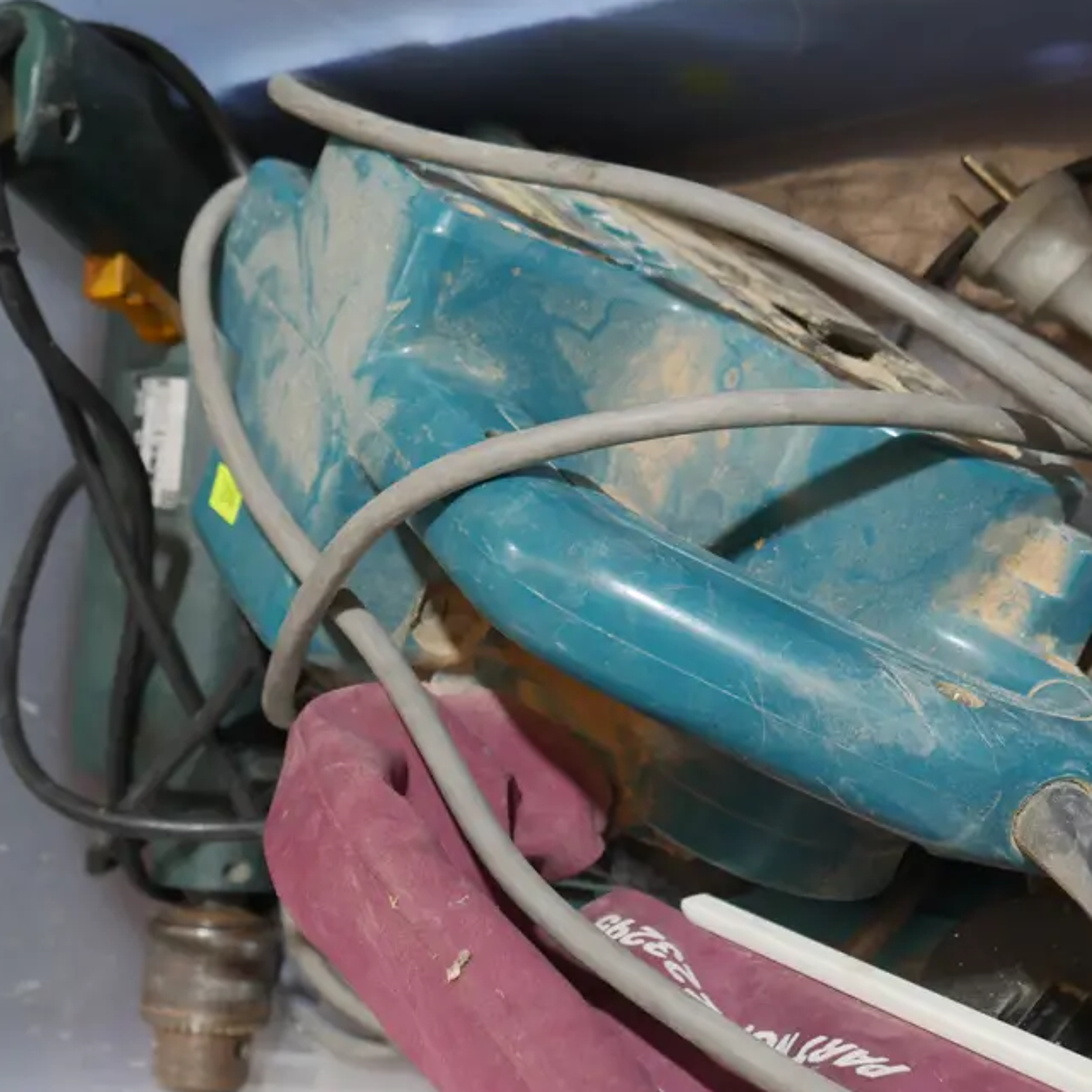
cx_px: 542
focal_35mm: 65
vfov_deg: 26.5
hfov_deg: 26.5
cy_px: 592
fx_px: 2320
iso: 640
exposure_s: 1/60
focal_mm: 23
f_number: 5.1
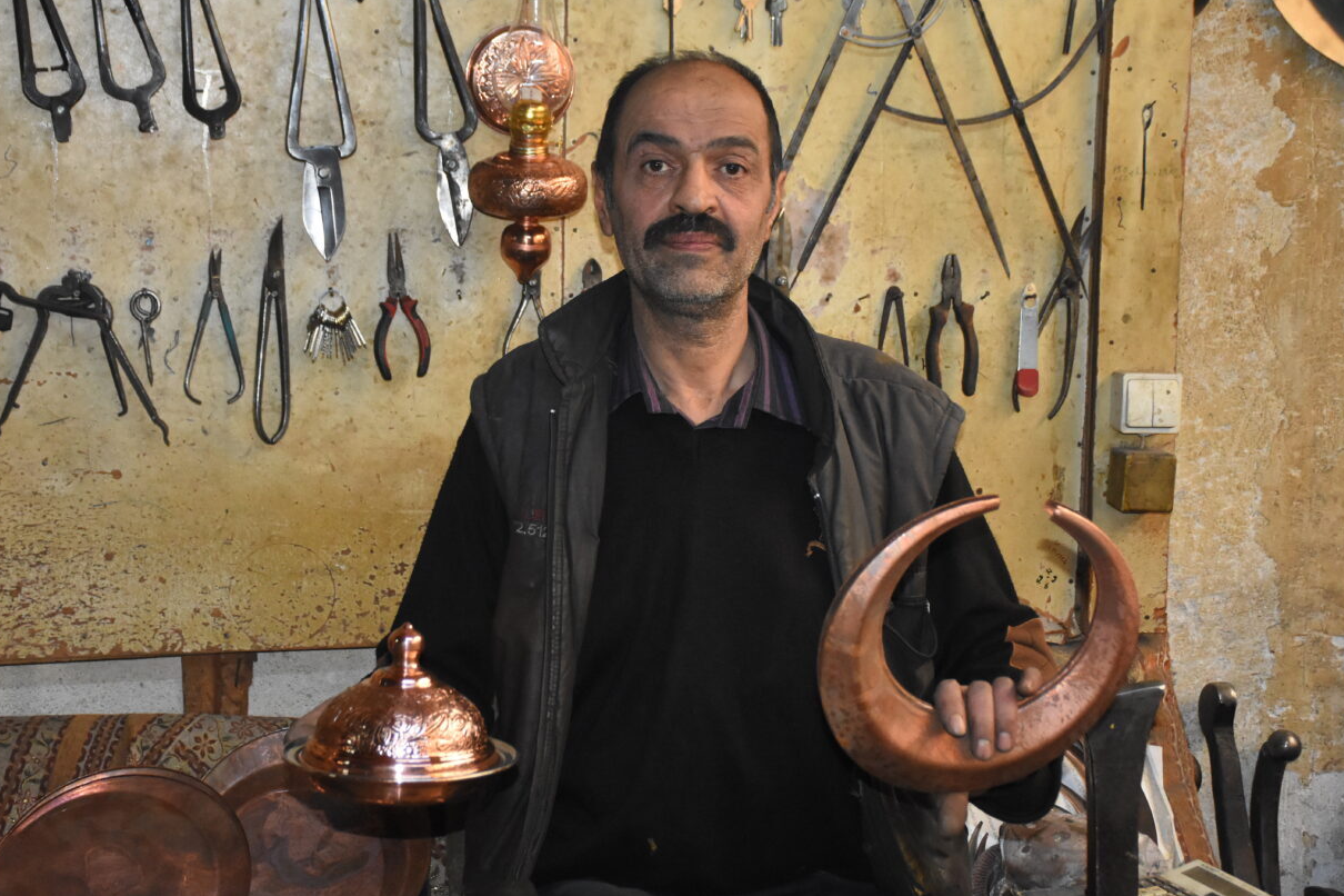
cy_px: 450
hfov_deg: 35.9
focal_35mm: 56
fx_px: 2072
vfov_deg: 24.4
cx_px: 644
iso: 3600
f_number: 4.2
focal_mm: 35
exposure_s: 1/125
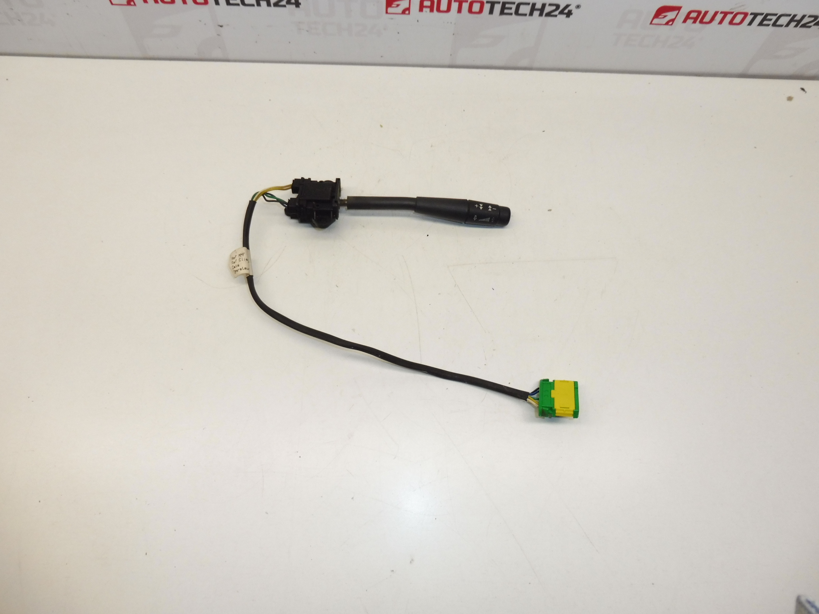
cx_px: 410
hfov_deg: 69.4
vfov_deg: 54.9
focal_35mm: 25
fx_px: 591
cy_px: 307
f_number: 3.5
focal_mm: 4.4
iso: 200
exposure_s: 1/160
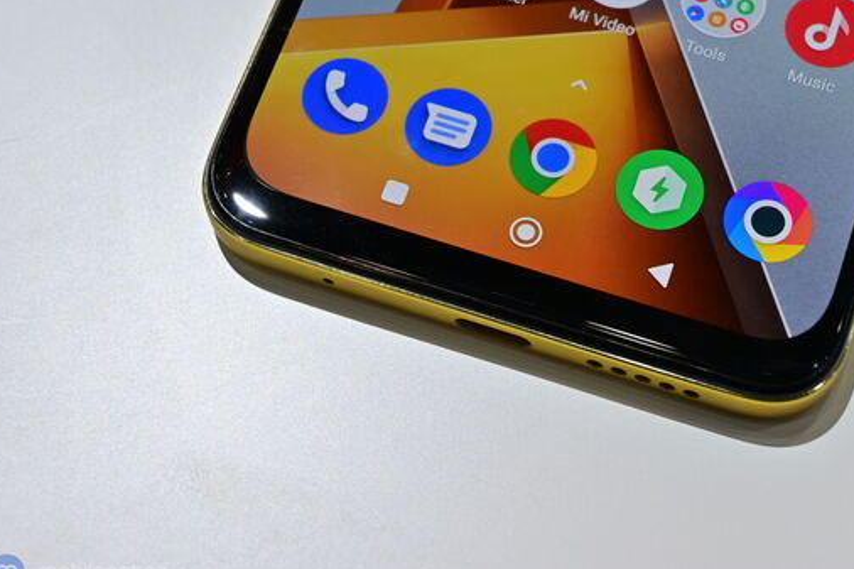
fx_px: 1769
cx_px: 493
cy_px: 259
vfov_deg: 18.3
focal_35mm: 75
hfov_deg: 27.1
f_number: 6.3
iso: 250
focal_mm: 41
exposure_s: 1/160
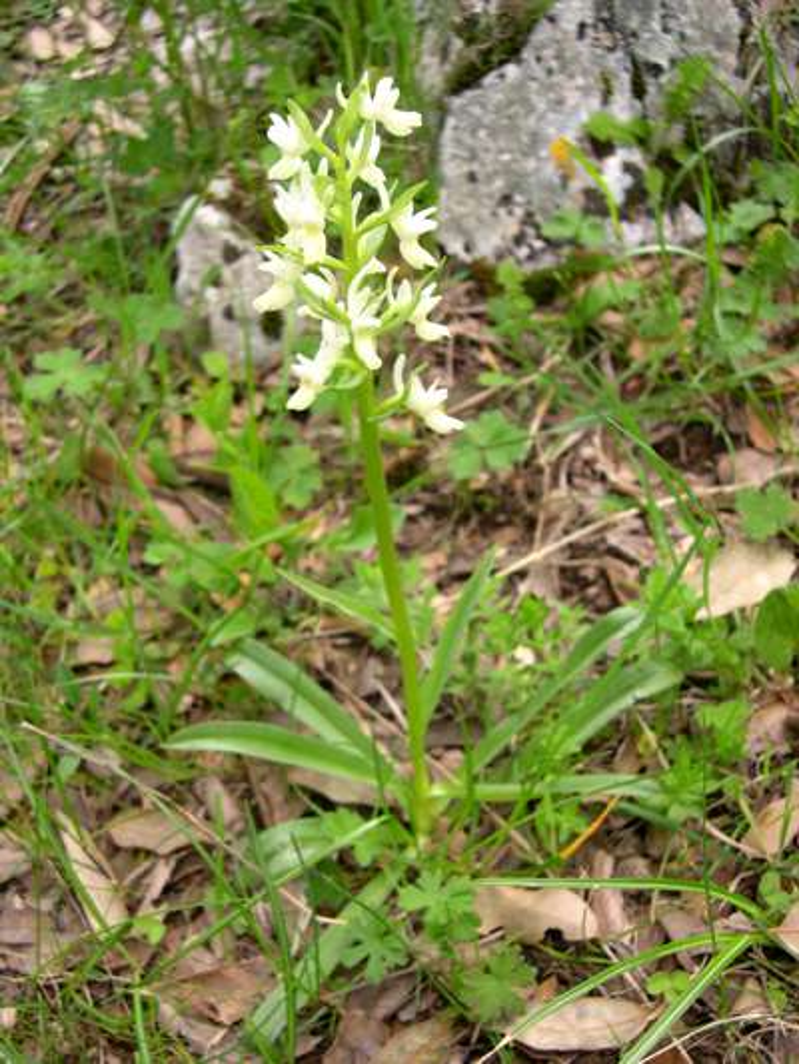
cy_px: 532
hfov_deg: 37.7
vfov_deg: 49.0
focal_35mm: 38
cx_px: 400
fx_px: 1169
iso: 100
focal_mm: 8
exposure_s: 1/192
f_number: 2.8
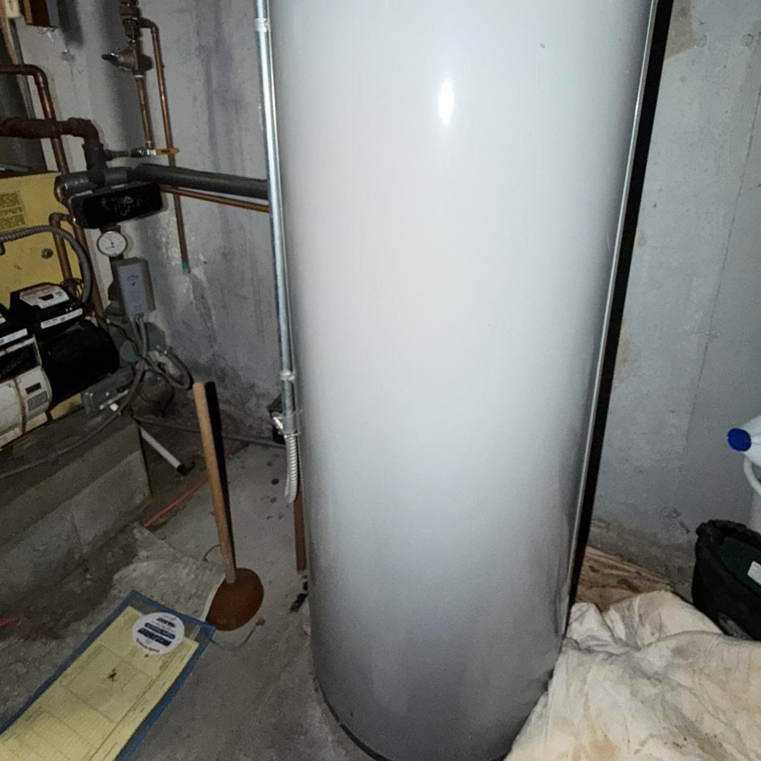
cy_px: 246
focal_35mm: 19
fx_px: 473
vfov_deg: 75.0
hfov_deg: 77.4
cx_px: 426
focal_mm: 2.22
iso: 125
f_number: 2.2
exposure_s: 1/40
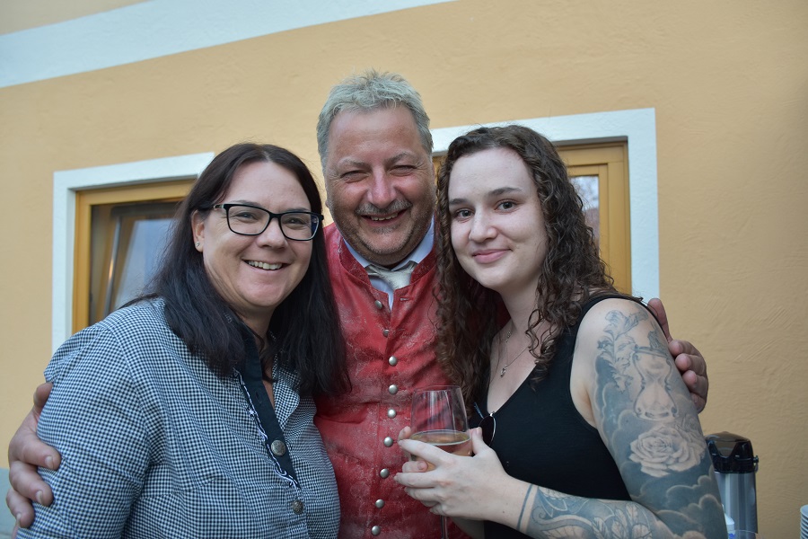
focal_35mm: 30
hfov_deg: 61.9
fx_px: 673
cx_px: 404
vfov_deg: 43.6
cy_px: 270
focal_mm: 20
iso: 400
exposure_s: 1/25
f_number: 3.5
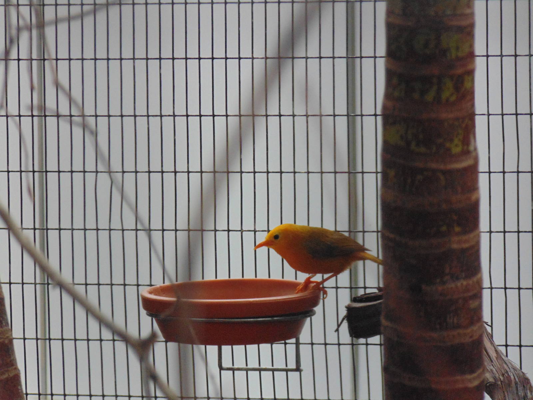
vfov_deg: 5.3
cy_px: 200
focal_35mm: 280
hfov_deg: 7.1
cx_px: 266
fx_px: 4311
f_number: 5.8
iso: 400
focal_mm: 50.1
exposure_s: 1/60
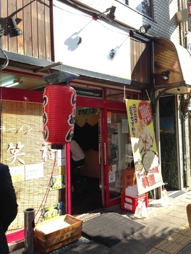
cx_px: 96
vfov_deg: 55.4
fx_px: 243
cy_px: 127
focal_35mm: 33
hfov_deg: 42.9
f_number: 2.4
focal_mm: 4.12
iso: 50
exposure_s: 1/398
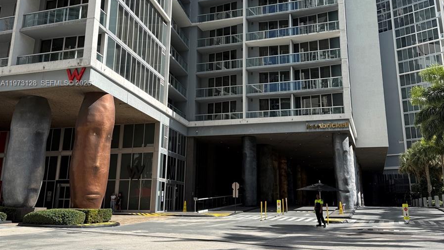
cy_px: 84
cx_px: 222
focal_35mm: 35
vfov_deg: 33.4
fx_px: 412
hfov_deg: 56.6
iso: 80
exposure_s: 1/2907
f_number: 1.78
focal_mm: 6.76
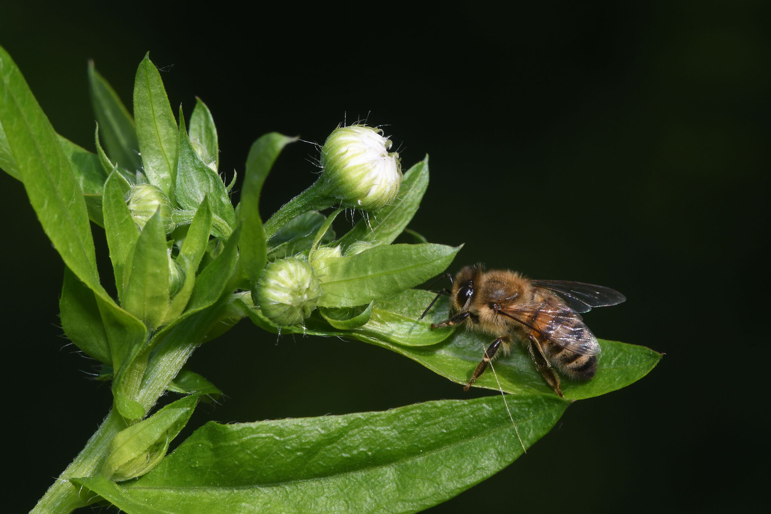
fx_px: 6746
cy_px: 257
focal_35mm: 315
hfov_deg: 6.5
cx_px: 386
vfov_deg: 4.4
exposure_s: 1/125
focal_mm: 210
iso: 320
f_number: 14
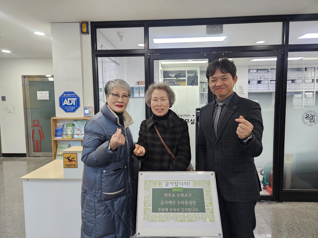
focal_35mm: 23
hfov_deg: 73.9
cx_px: 159
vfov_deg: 58.9
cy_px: 119
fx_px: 211
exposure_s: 1/120
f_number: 1.8
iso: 500
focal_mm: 5.4
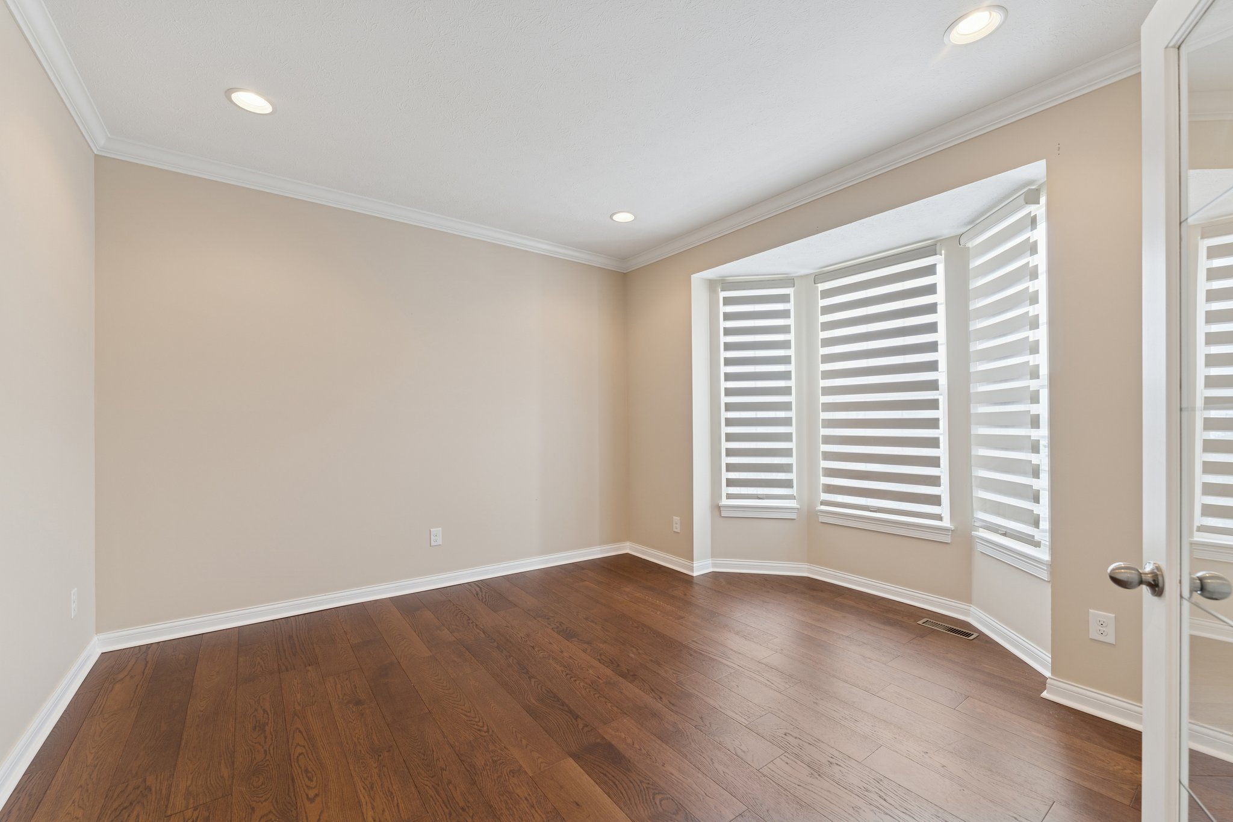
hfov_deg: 104.3
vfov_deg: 81.2
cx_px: 616
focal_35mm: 14
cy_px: 411
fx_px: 479
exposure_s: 1/30
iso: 250
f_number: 5
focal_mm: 14
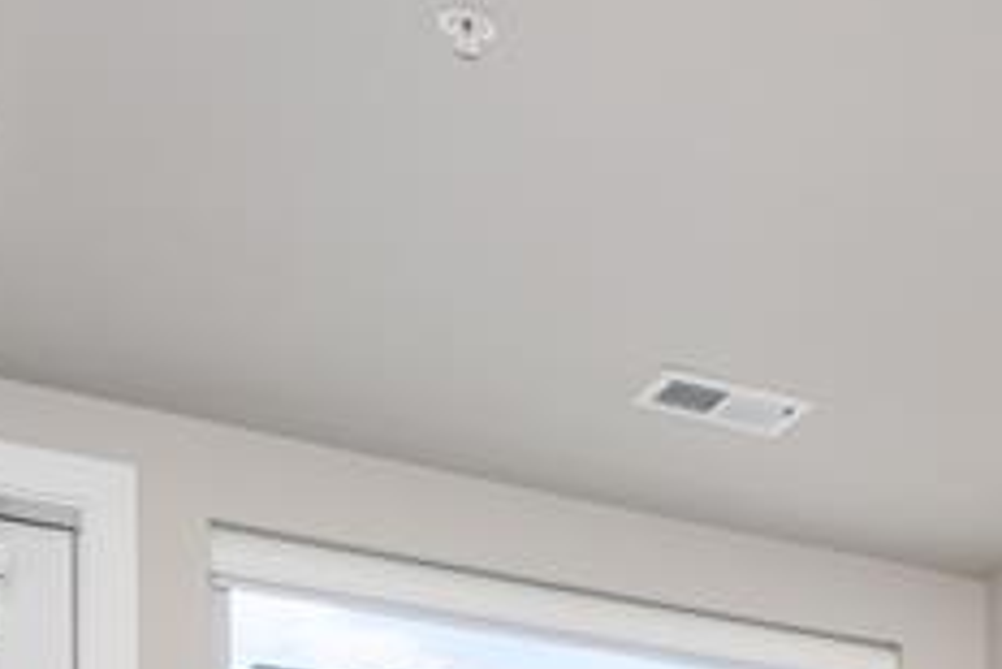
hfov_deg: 24.4
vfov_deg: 15.1
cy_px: 1299
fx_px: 2089
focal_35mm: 75
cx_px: 1214
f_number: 7.1
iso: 640
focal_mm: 11
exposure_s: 1/10
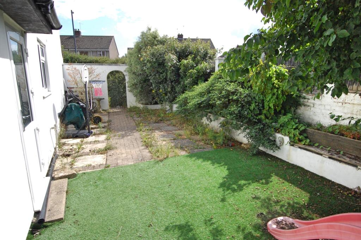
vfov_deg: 63.1
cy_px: 120
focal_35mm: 20
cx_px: 180
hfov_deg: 85.5
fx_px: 195
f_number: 10
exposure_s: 1/400
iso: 800
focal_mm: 13
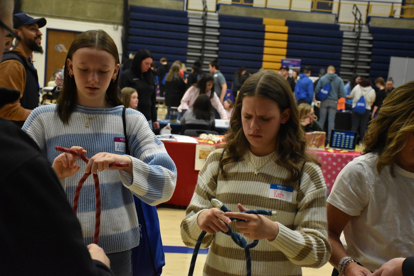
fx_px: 725
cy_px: 138
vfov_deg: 21.6
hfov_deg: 31.9
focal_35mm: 63
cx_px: 207
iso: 6400
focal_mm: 42
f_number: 4.5
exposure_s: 1/320
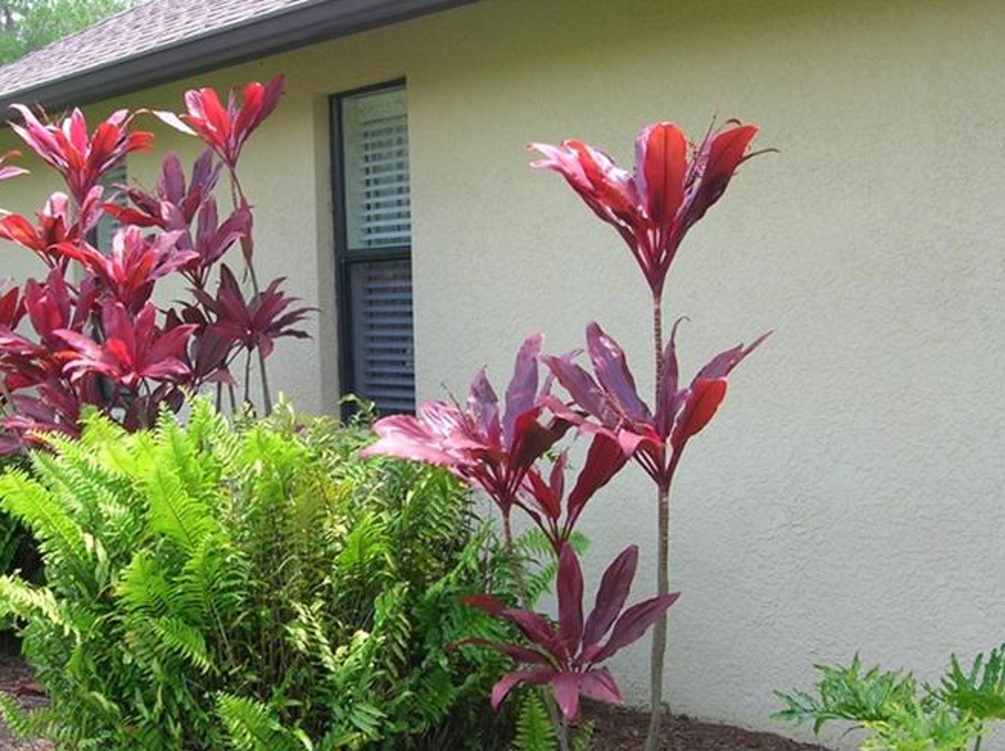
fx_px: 1537
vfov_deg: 27.5
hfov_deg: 35.9
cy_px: 408
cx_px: 340
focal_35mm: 53
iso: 50
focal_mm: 5.7
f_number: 4.9
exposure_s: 1/69
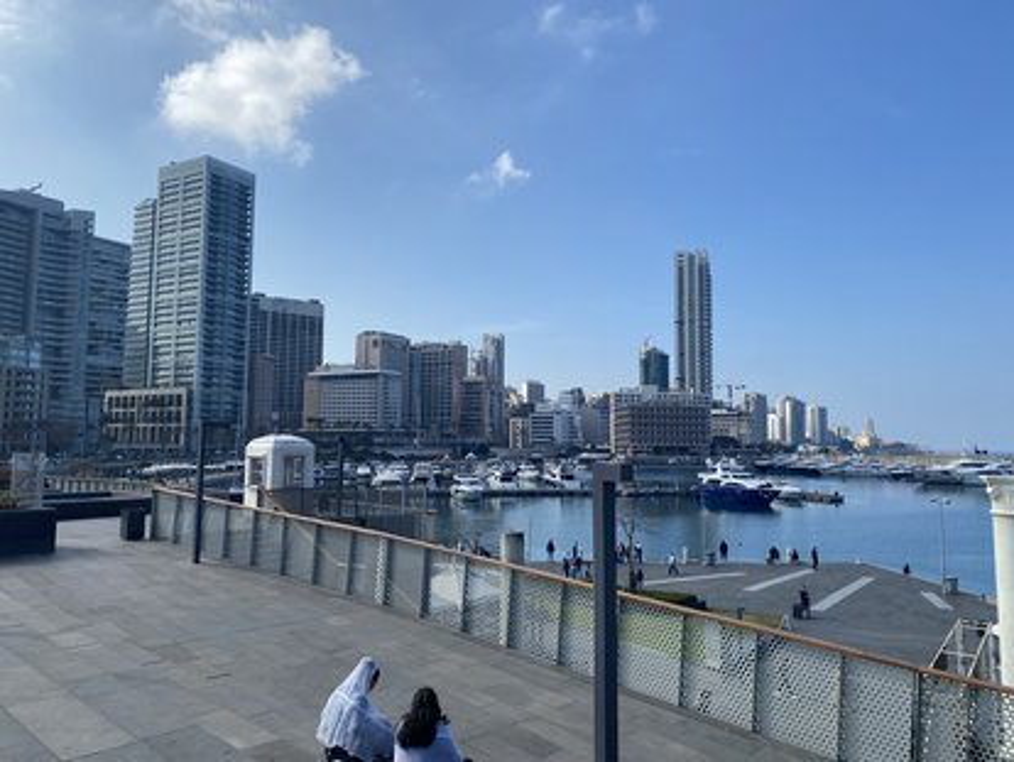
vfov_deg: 53.1
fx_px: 762
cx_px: 507
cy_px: 381
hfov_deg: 67.3
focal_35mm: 26
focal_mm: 4.25
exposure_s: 1/3205
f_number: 1.8
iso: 32
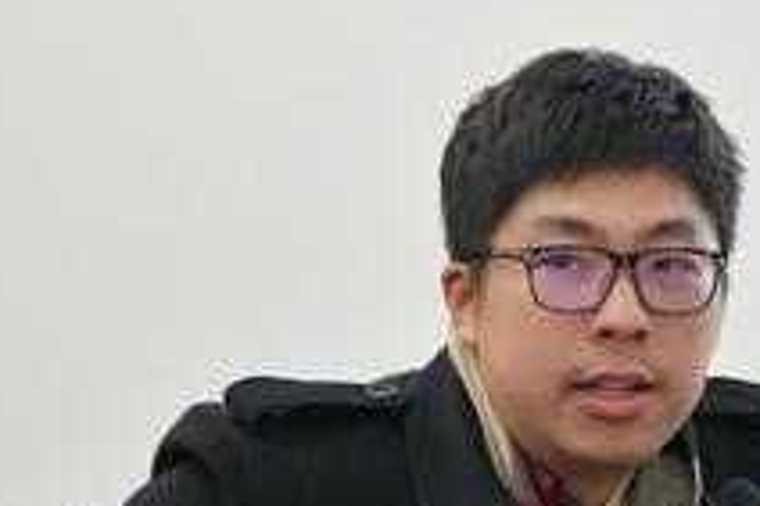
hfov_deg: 4.7
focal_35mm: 436
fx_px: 9197
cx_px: 703
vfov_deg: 3.1
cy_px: 441
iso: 8000
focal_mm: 112
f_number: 6.3
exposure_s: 1/160
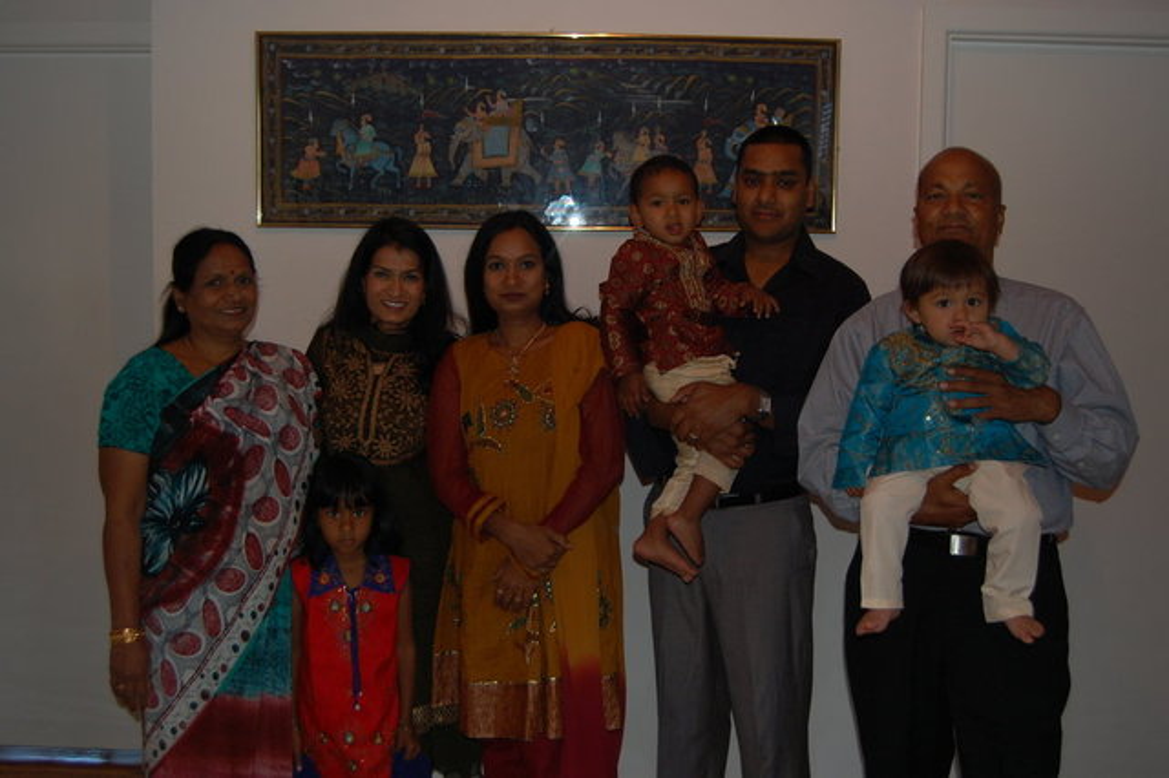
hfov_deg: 53.2
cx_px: 584
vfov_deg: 36.8
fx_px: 1168
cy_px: 389
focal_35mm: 36
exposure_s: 1/60
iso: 400
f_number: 4
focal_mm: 24
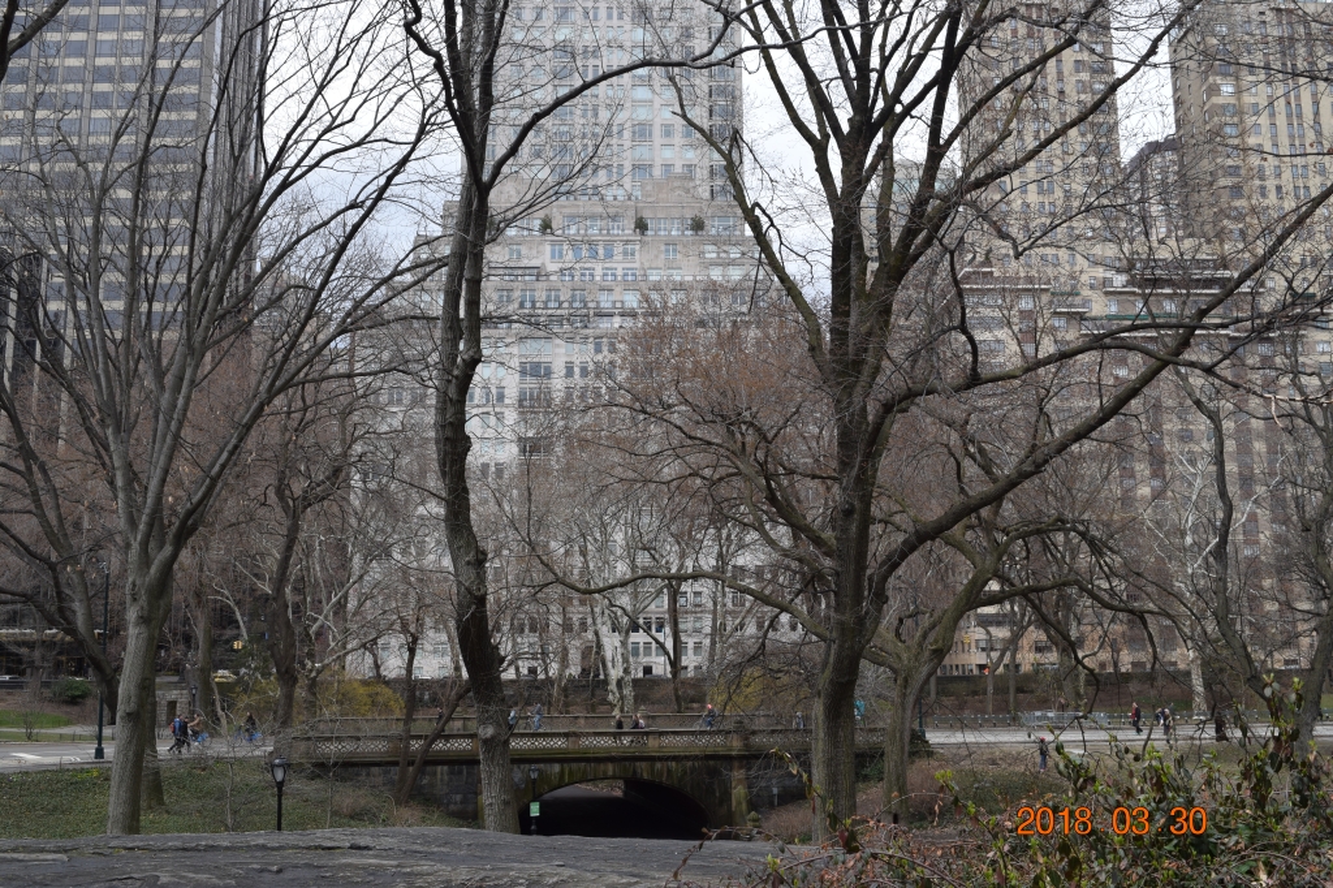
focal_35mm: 36
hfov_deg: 53.1
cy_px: 444
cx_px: 666
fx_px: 1332
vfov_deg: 36.8
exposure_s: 1/320
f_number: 9
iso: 200
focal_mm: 24
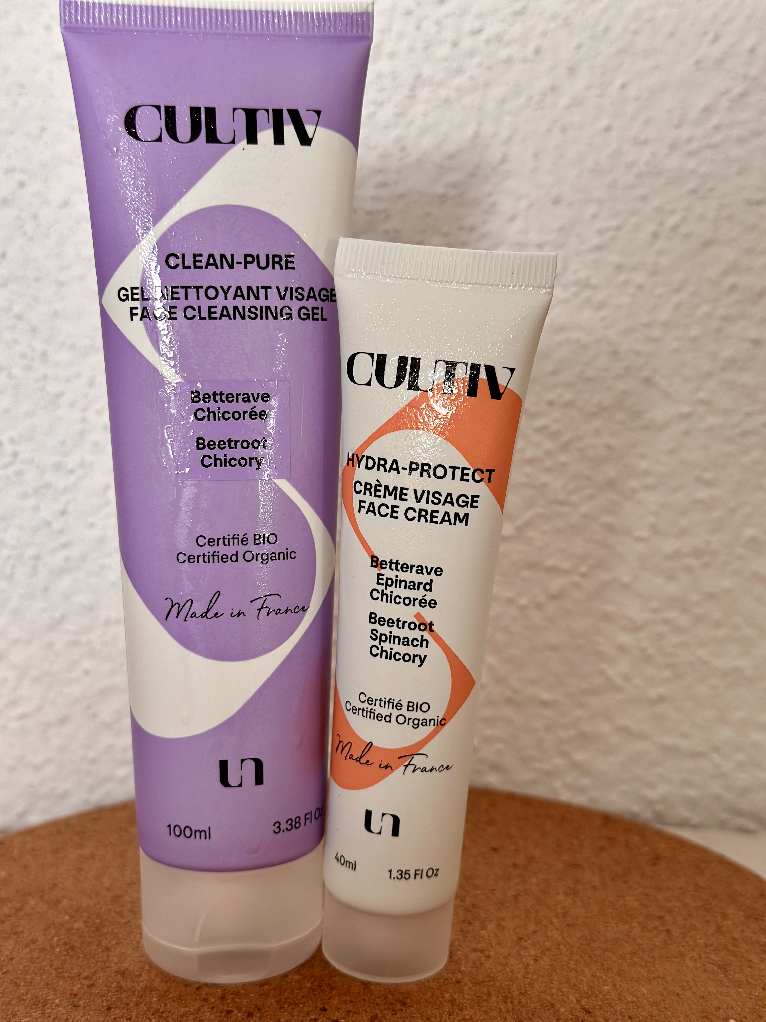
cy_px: 511
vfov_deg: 39.7
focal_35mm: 48
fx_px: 1416
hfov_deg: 30.3
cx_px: 383
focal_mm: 6.86
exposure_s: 1/121
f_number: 1.78
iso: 125
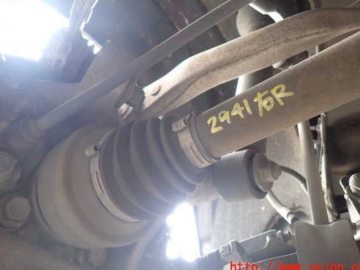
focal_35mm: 27
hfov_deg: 65.3
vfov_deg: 51.3
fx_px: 281
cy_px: 130
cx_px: 182
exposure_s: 1/40
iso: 200
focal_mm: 4.5
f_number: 2
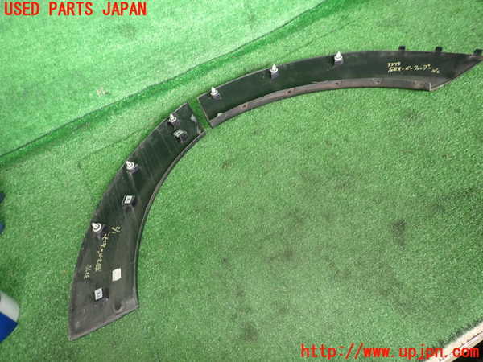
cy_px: 181
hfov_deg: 69.4
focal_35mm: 25
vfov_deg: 54.9
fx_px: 349
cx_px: 242
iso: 200
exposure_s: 1/50
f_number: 2
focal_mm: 4.5
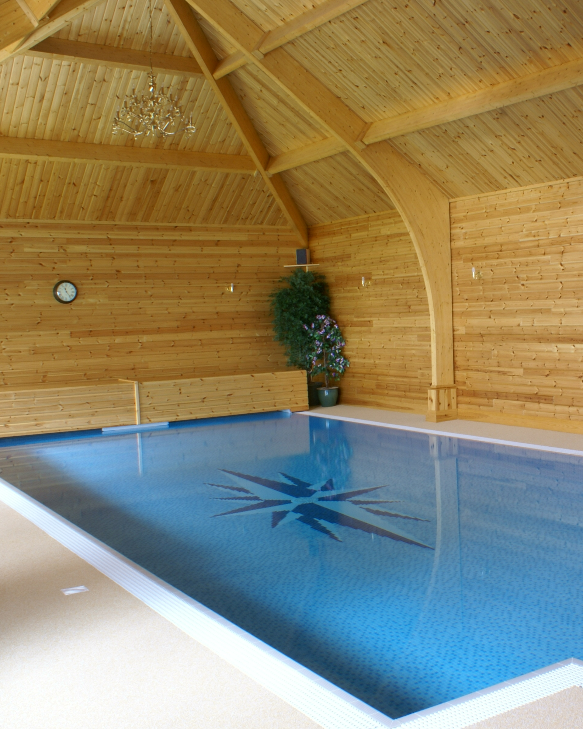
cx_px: 507
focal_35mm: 41
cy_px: 354
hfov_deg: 34.7
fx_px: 884
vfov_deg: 44.8
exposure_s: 20
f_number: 22
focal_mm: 18
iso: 100
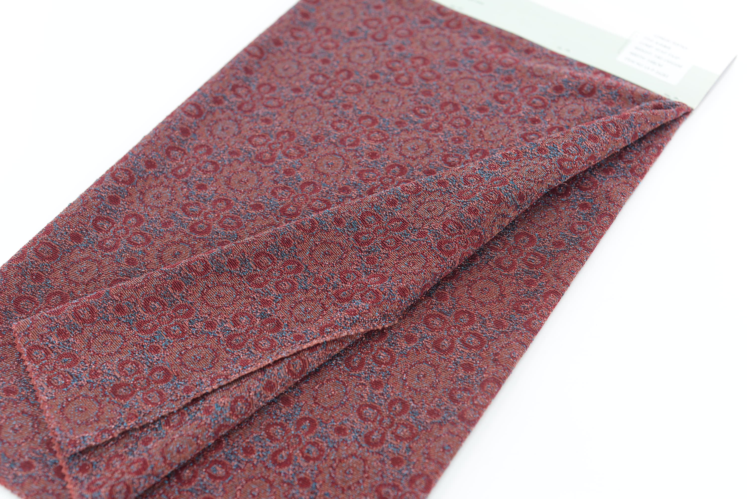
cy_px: 250
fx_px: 1038
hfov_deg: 39.6
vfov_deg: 27.0
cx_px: 374
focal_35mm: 50
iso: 100
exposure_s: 1/60
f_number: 4
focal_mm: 50
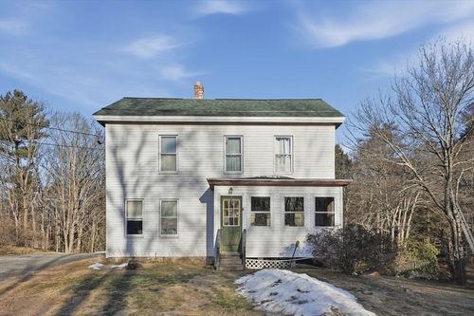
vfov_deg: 53.1
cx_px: 237
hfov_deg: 73.8
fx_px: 316
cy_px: 158
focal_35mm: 24
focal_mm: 16
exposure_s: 1/4000
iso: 400
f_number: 7.1
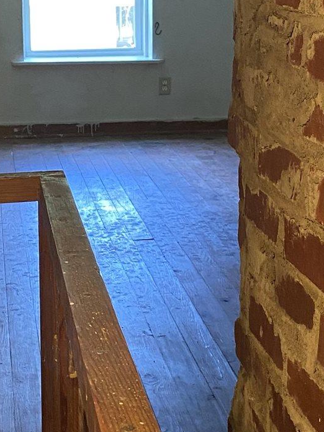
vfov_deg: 22.7
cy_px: 162
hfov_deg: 17.0
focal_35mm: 86
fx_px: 1074
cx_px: 66
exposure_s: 1/60
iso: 200
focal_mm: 4.25
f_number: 1.8
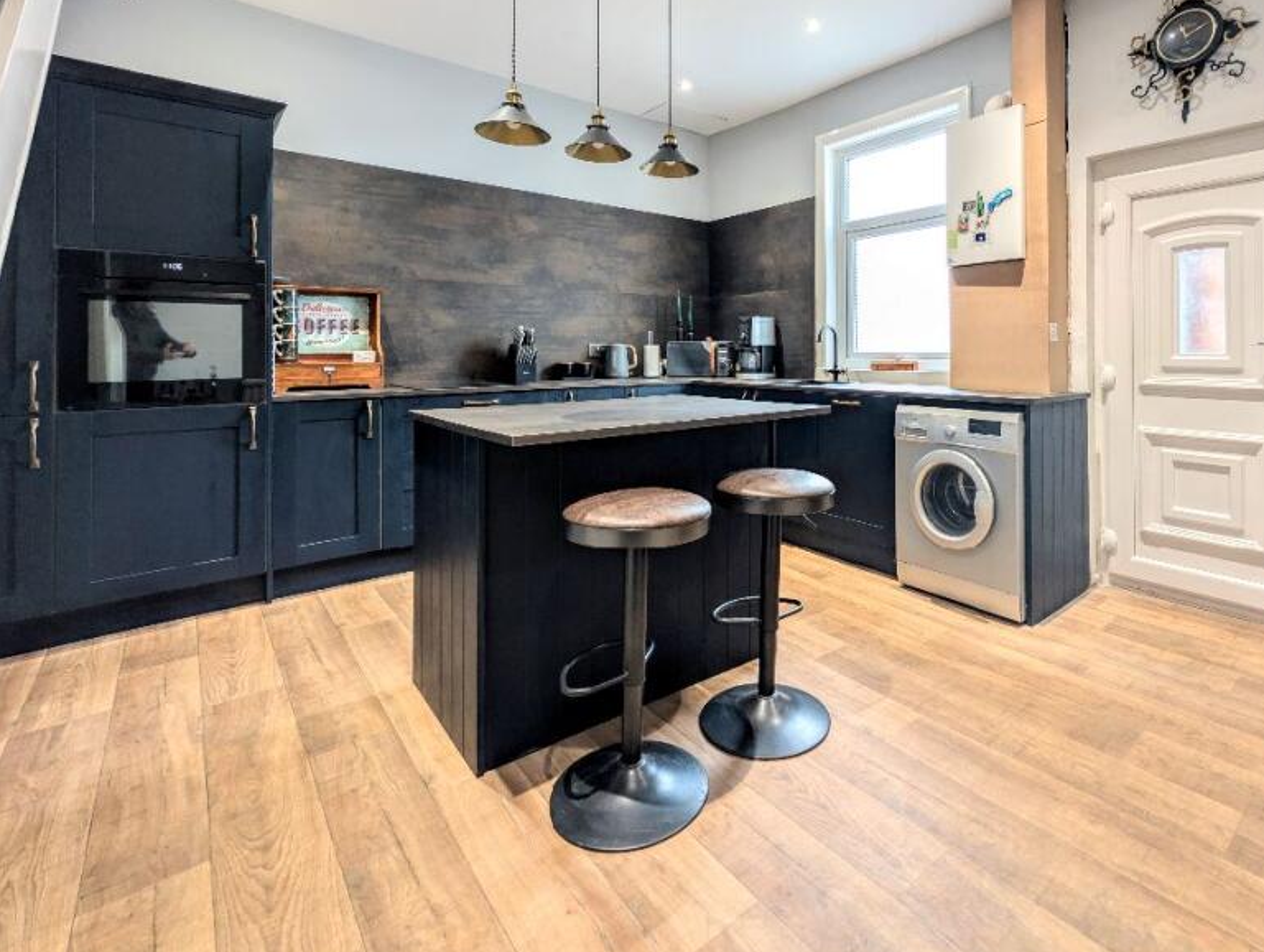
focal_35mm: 16
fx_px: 585
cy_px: 337
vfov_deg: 76.3
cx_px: 762
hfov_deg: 93.1
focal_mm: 2.02
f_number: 1.7
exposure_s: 1/20.9
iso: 48
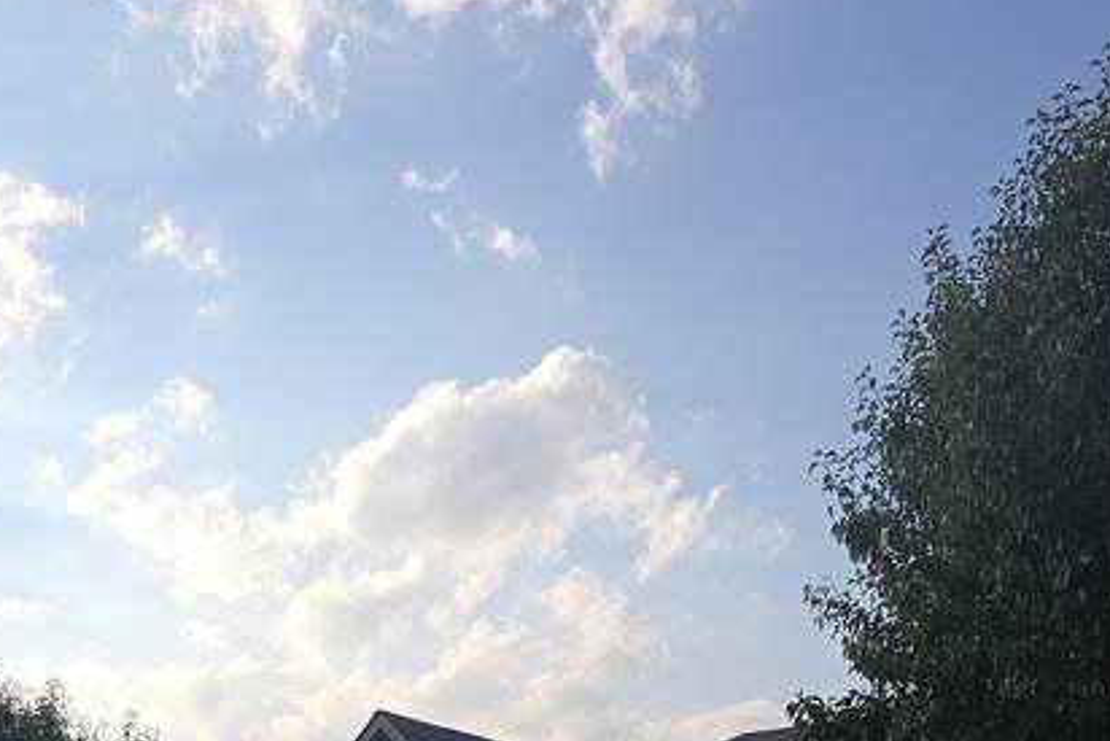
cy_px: 787
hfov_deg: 46.4
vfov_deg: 29.2
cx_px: 585
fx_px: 1295
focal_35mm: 42
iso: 20
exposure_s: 1/1008
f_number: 1.9
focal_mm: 2.2
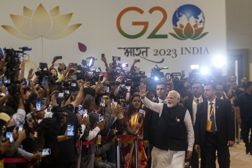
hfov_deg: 7.3
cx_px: 126
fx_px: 1974
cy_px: 84
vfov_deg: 4.9
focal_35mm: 282
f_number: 4
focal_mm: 188
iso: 2000
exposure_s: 1/250
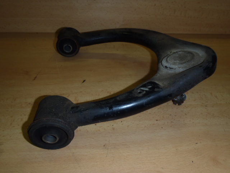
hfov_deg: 63.4
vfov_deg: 49.7
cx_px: 115
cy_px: 86
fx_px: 186
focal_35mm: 28
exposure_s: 1/30
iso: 100
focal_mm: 5
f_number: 3.9
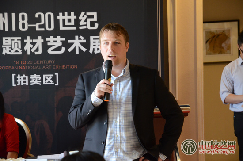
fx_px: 808
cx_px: 122
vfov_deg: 11.4
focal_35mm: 120
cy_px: 80
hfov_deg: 17.1
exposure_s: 1/30
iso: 2000
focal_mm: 80
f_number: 5.6
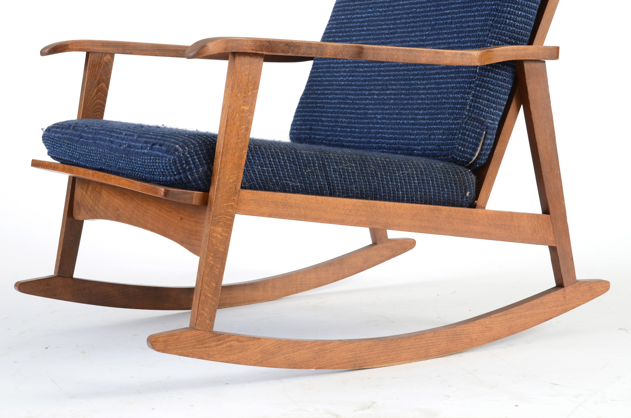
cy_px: 209
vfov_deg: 17.4
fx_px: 1364
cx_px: 316
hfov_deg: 26.0
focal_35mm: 78
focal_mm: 52
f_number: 10
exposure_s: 1/125
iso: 200
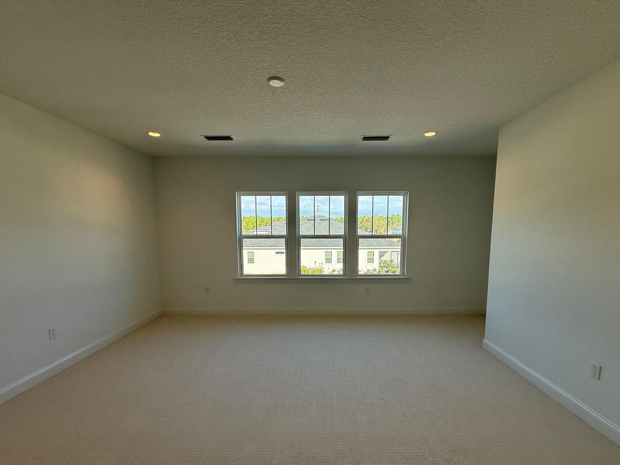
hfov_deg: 94.5
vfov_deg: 77.8
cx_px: 321
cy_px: 261
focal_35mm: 16
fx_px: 287
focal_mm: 2.22
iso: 64
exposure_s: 1/261
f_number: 2.2
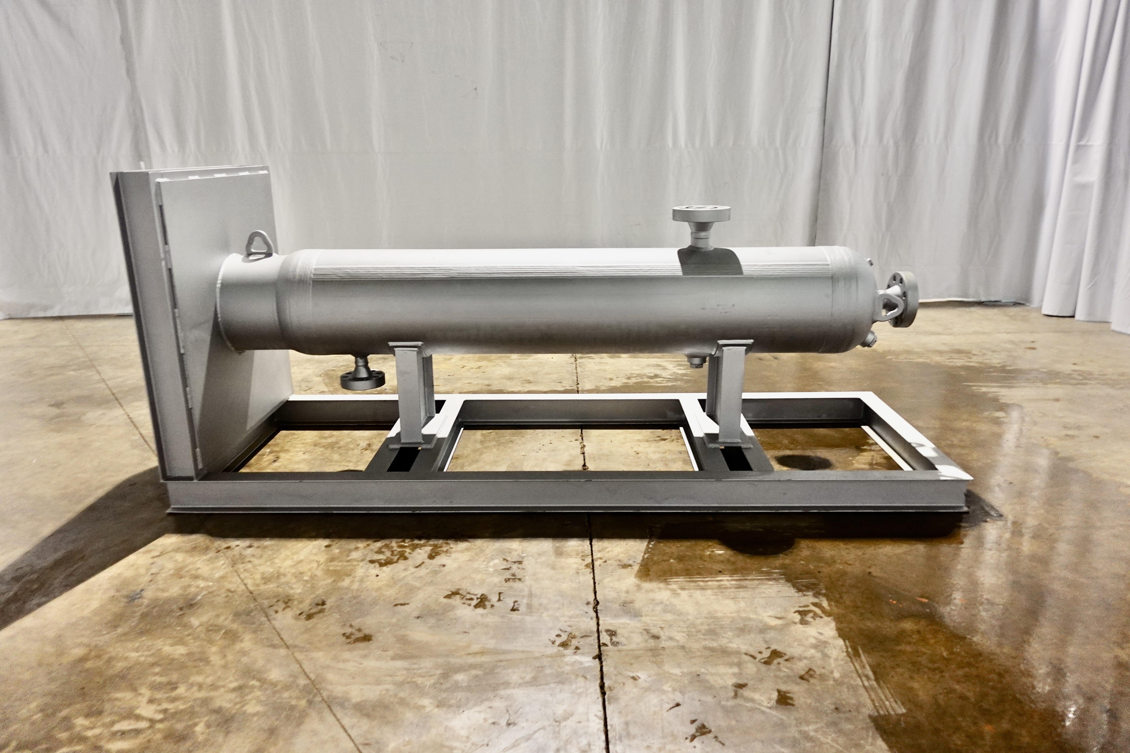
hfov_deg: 73.7
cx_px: 565
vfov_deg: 53.1
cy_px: 376
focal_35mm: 24
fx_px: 753
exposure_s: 1/30
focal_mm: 9.4
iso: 500
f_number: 1.8
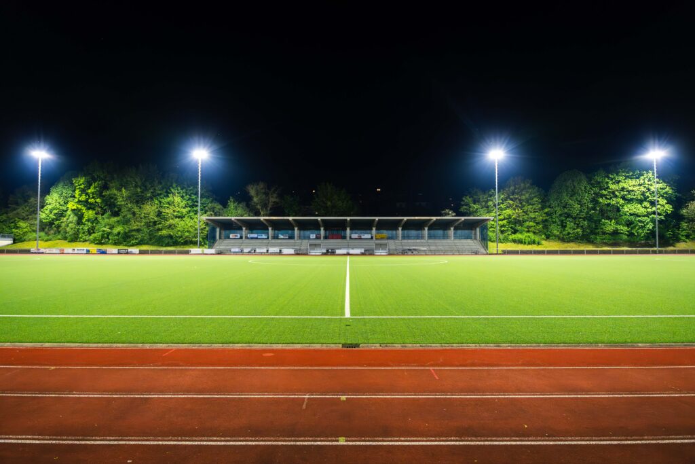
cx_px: 348
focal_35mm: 24
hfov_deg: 73.7
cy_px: 232
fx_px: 463
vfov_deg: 53.1
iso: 4000
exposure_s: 1/160
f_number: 2.8
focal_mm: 24
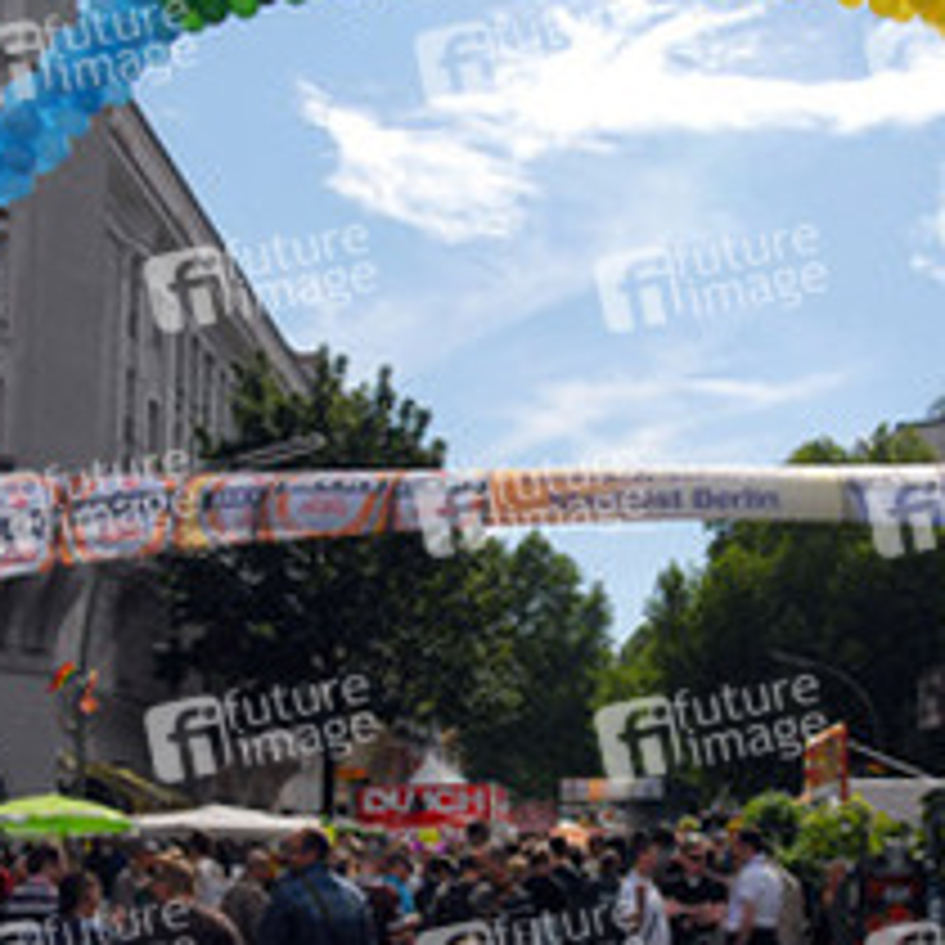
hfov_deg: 28.5
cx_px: 585
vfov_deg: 28.5
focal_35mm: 60
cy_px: 616
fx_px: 1853
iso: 160
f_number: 4.5
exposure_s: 1/2000
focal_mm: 22
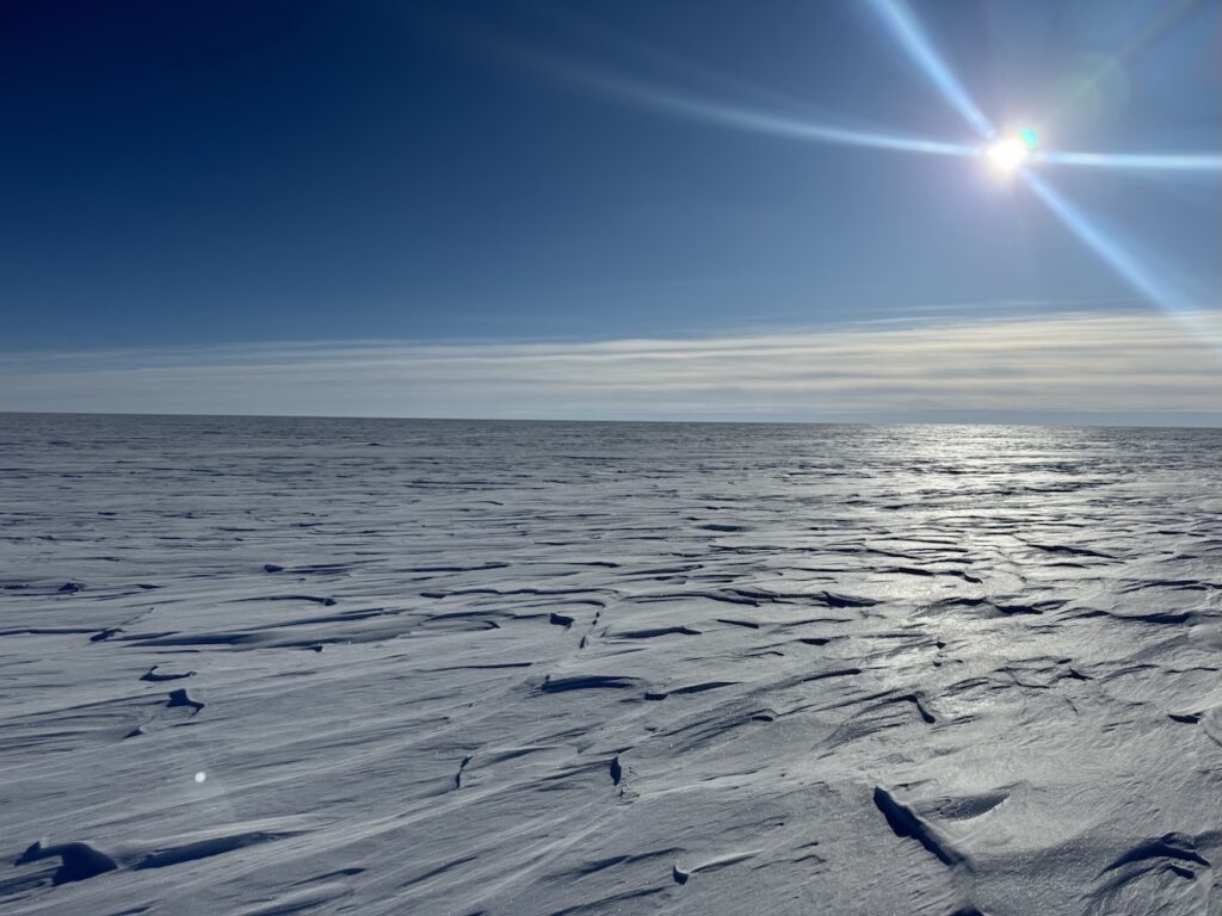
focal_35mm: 24
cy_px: 458
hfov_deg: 71.6
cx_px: 611
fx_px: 847
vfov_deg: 56.8
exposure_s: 1/28571
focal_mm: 6.76
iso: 64
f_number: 1.78
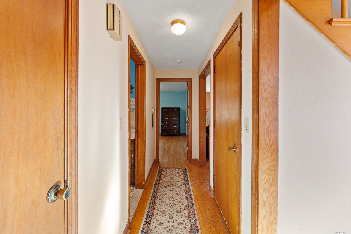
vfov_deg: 78.8
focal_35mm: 15
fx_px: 142
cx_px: 176
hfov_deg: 101.9
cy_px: 117
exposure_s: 1/5
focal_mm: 14.6
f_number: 8
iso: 800
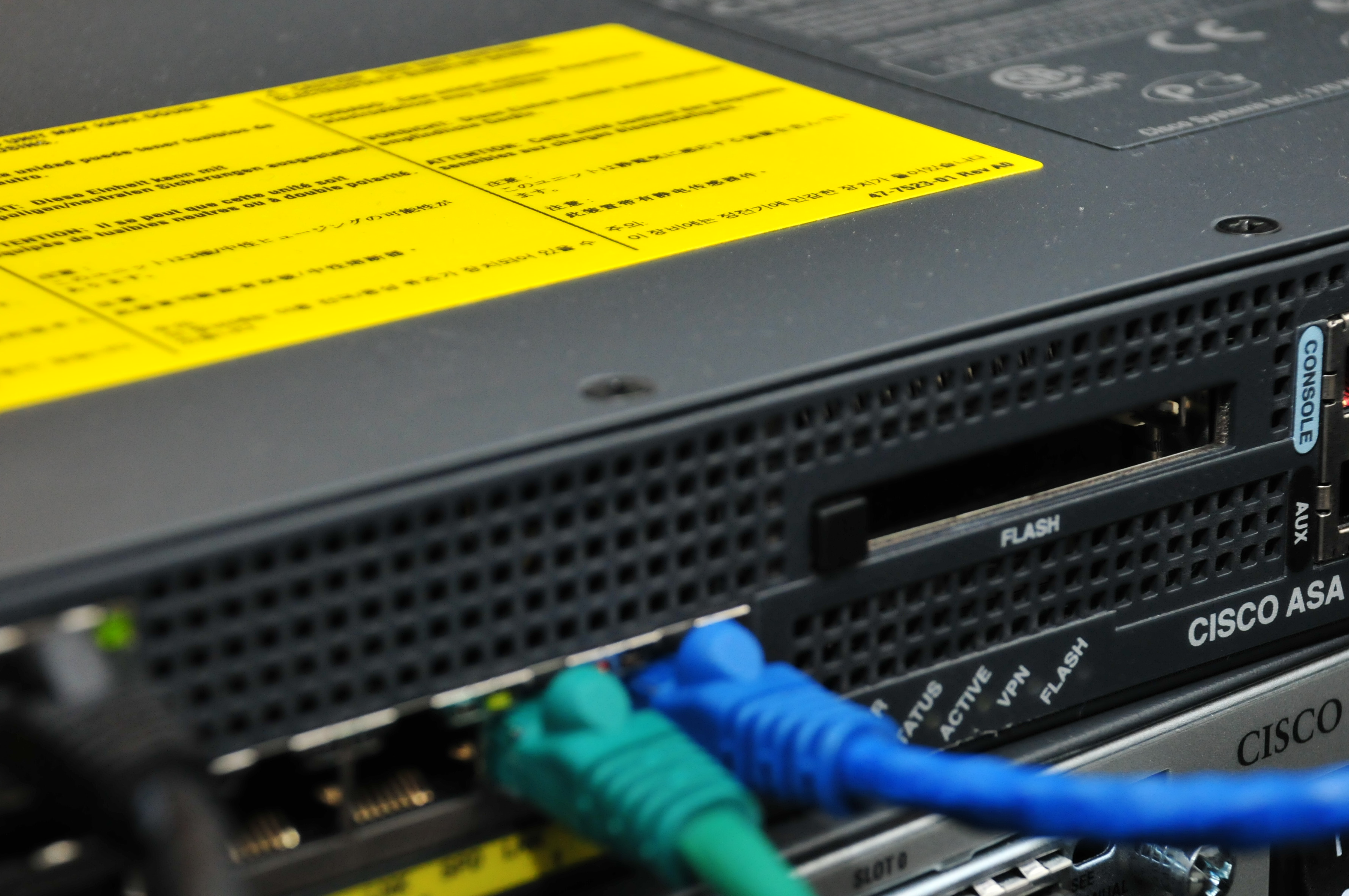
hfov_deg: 16.4
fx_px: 4678
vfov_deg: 10.9
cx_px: 732
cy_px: 508
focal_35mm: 125
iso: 800
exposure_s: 1/60
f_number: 5.6
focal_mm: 70
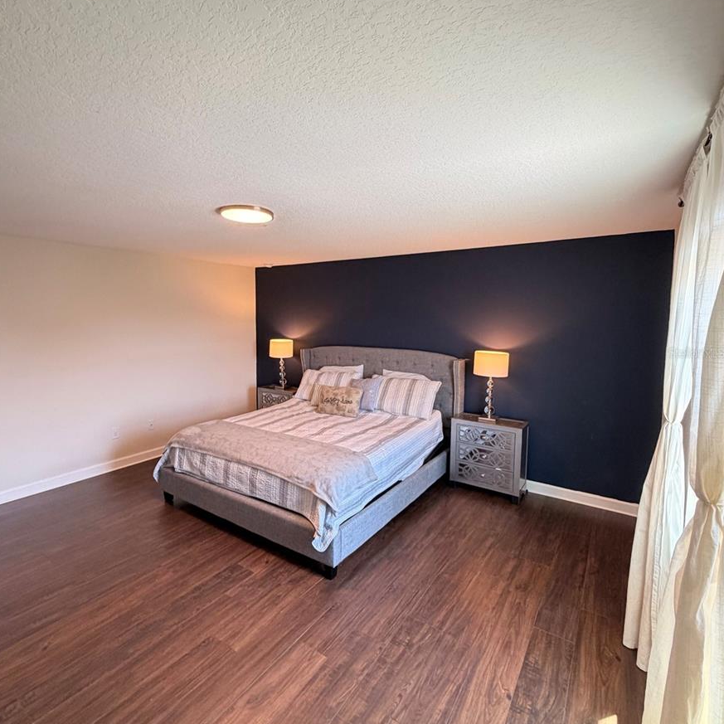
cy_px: 352
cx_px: 354
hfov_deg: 84.0
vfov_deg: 84.0
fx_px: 402
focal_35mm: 17
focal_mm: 2.22
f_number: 2.2
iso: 200
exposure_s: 1/60
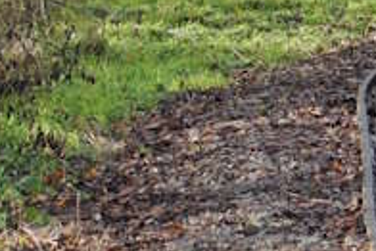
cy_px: -168
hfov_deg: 5.4
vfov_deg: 3.7
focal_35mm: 372
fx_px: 3888
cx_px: 725
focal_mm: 38
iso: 140
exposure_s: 1/125
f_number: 5.6
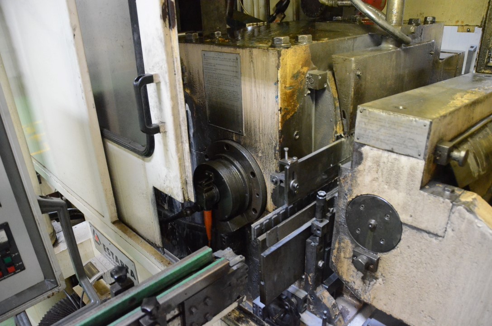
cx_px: 246
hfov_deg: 67.5
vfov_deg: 47.7
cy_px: 163
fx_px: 368
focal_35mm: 27
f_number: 4
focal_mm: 18
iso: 6400
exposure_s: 1/100
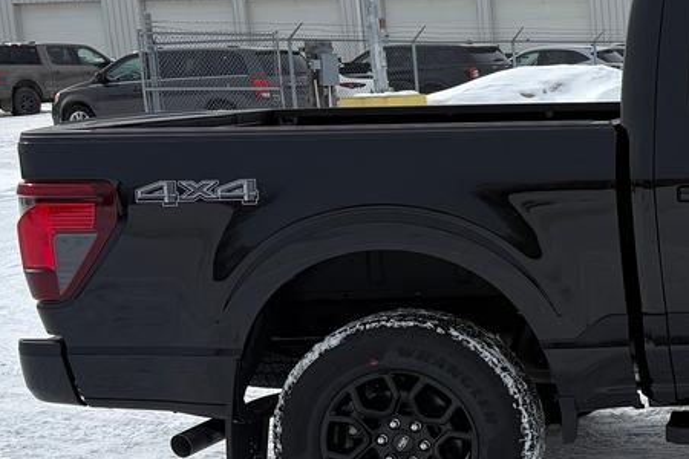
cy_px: 338
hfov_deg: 22.9
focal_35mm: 77
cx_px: 942
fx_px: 1474
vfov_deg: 17.6
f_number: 1.6
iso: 50
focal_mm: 5.96
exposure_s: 1/6329
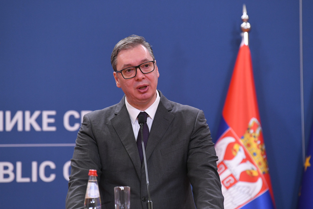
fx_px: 1860
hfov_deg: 9.6
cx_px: 154
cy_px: 100
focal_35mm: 214
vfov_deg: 6.4
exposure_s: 1/250
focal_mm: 200
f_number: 4
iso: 2500
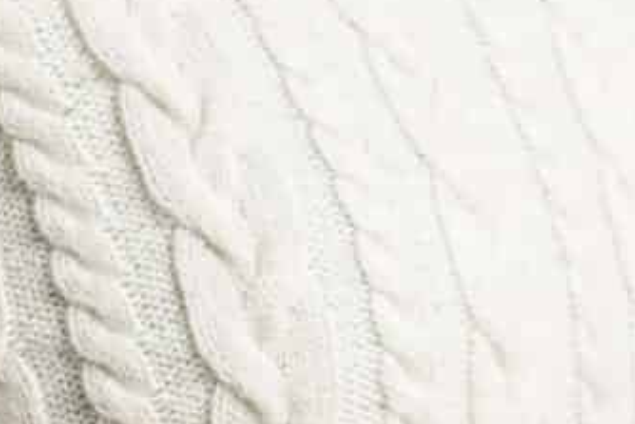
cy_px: -427
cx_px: 1190
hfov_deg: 3.1
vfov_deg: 2.1
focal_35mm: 651
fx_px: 11487
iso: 100
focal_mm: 85
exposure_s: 1/60
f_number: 4
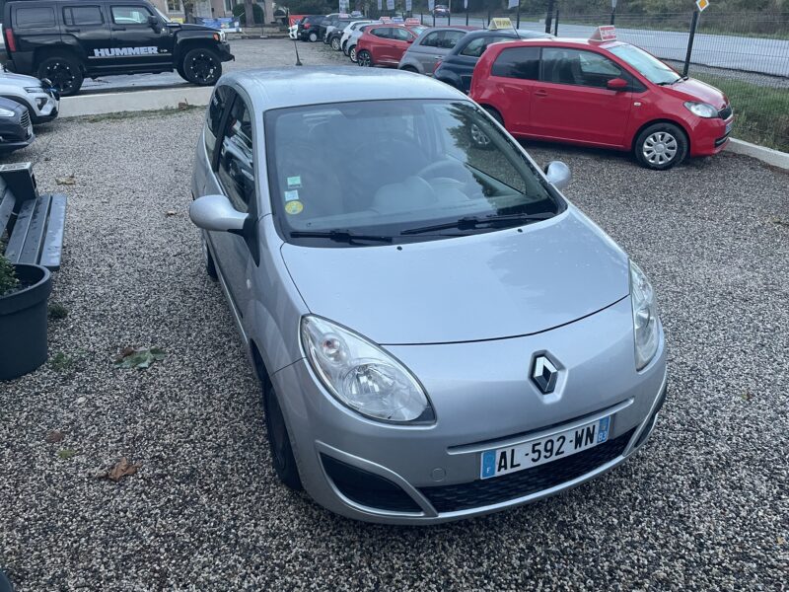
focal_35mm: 26
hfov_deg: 67.3
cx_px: 394
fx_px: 593
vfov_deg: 53.1
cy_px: 296
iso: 125
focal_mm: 4.2
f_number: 1.6
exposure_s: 1/68
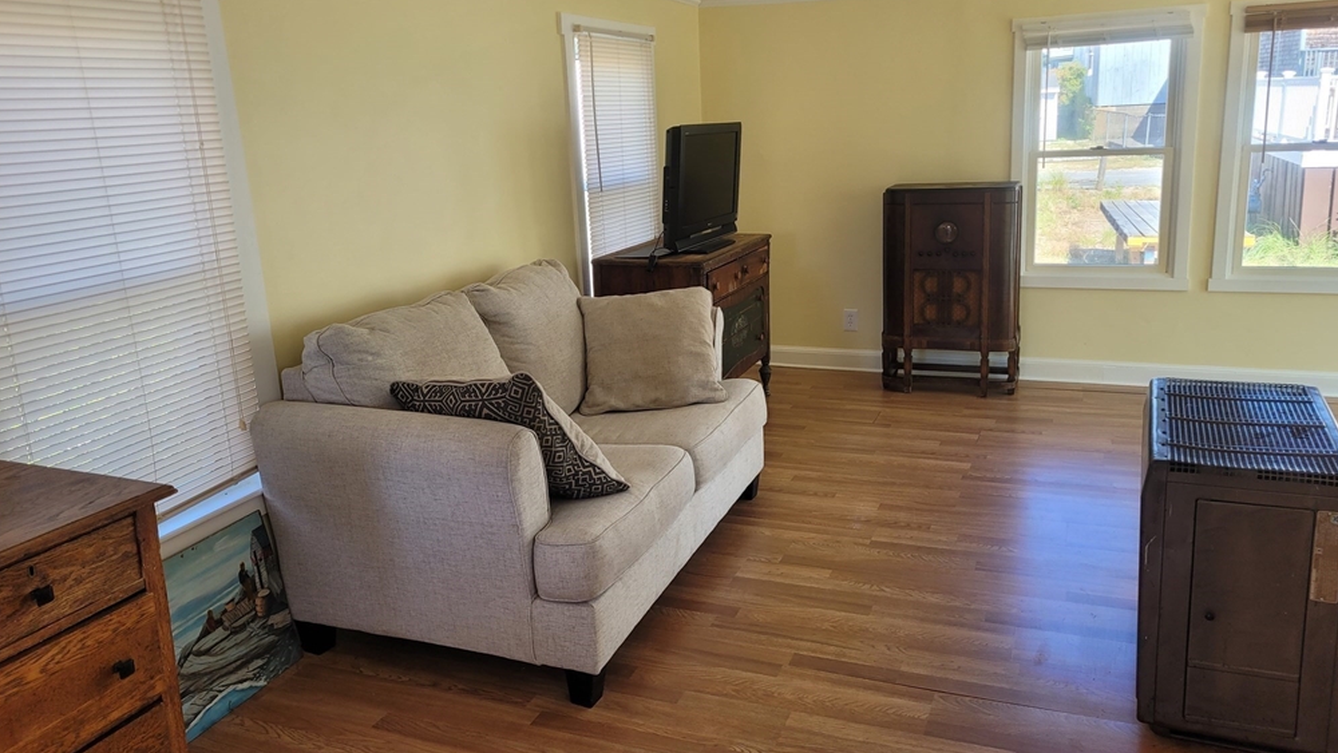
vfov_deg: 40.2
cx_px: 676
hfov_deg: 66.1
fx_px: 1029
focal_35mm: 29
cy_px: 365
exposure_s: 1/120
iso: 50
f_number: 1.8
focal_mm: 5.4
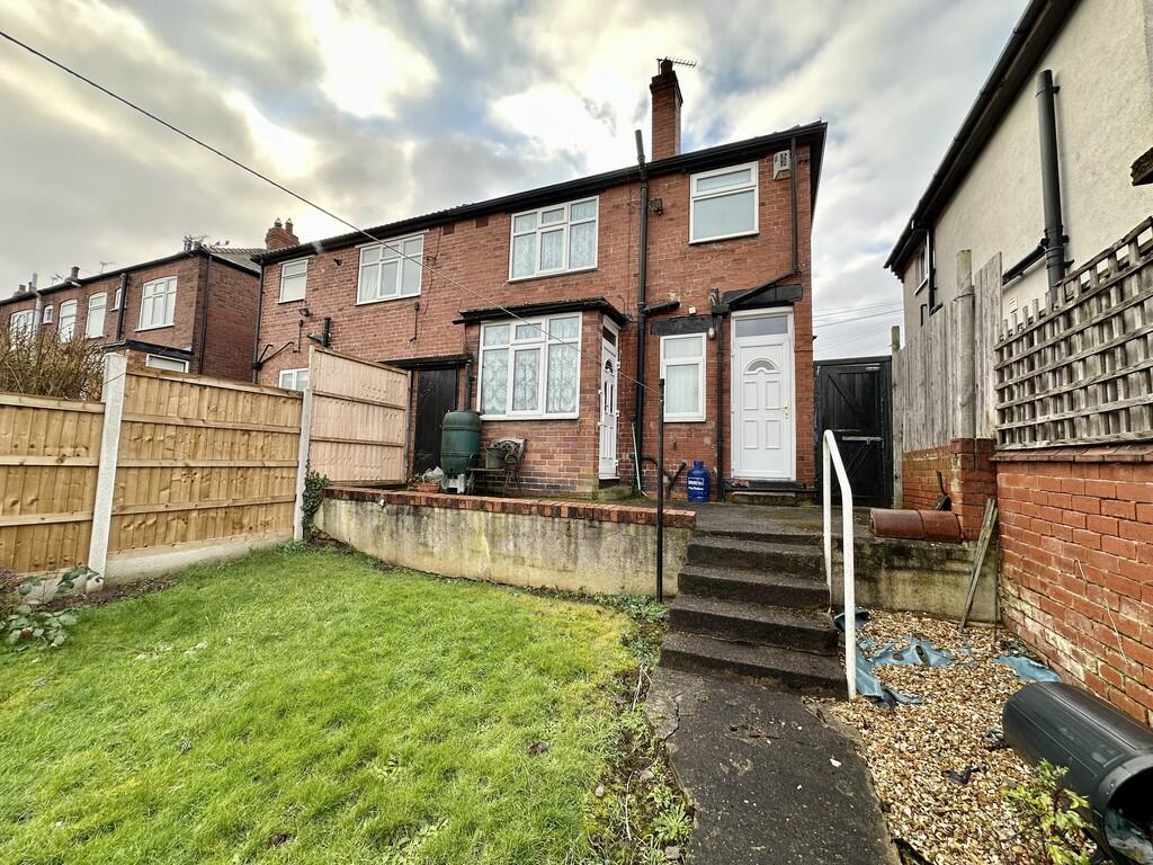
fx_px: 466
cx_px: 576
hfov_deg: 102.1
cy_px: 432
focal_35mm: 14
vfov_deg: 85.7
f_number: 2.2
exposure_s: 1/99
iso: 40
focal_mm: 2.22
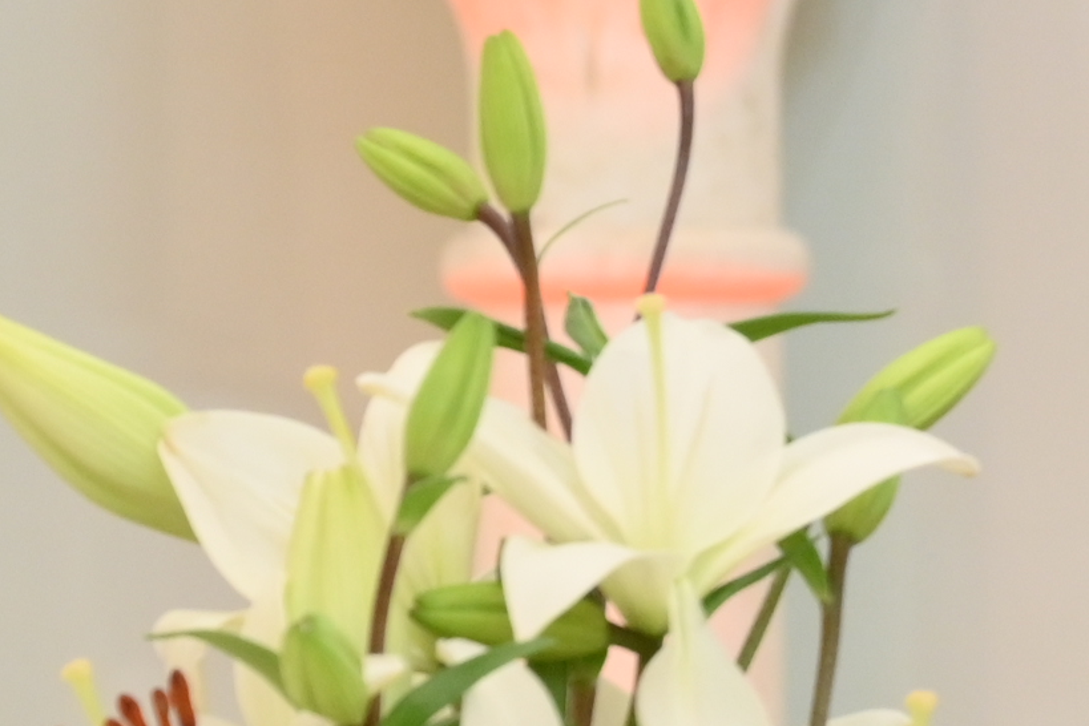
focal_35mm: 409
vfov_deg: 3.4
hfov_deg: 4.9
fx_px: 12371
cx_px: 2561
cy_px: 109
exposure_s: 1/200
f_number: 6.3
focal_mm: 74
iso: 1000
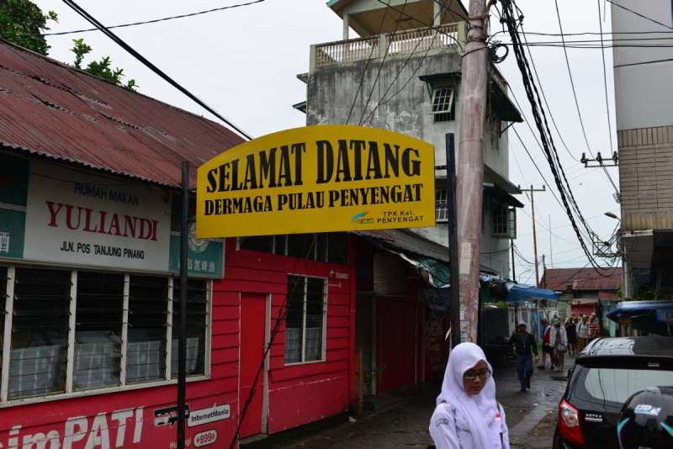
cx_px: 336
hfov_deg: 53.1
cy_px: 224
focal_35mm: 36
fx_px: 673
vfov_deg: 36.9
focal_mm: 36
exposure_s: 1/160
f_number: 6.3
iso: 100
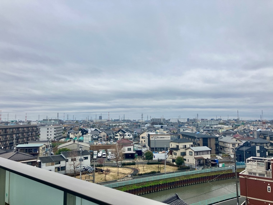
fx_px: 221
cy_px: 102
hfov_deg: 63.4
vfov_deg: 49.7
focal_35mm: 28
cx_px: 136
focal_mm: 3.99
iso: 32
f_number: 1.8
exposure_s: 1/2703
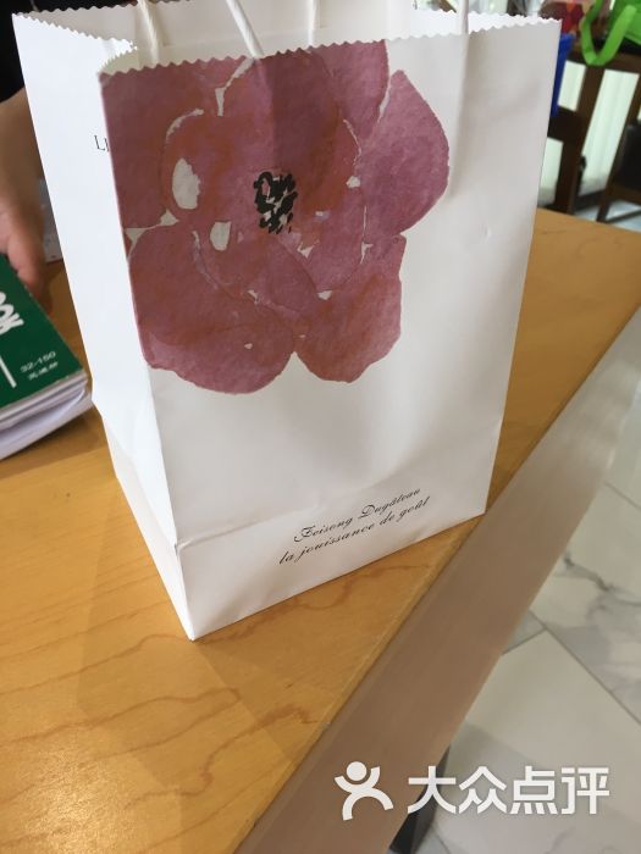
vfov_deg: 61.7
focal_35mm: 29
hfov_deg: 48.2
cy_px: 427
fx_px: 716
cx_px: 320
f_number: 2.2
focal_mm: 4.15
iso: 25
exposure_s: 1/33
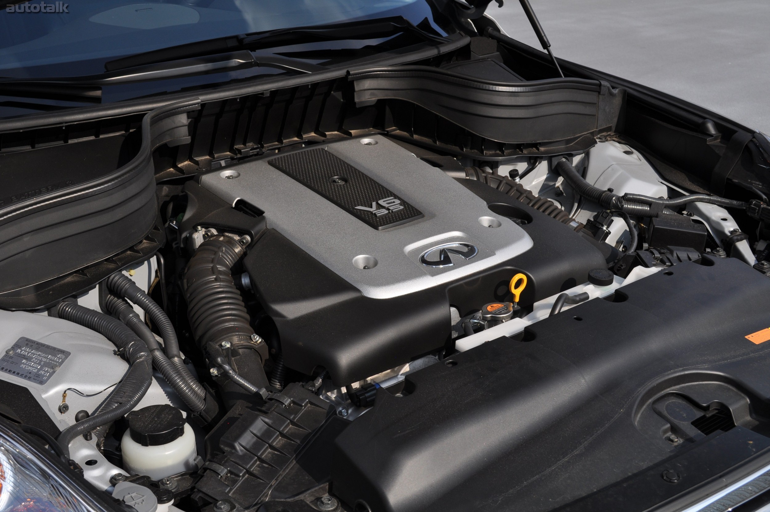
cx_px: 385
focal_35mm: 48
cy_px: 256
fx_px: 1026
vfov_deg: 28.0
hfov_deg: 41.2
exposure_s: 1/320
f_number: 9
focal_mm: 32
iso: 200
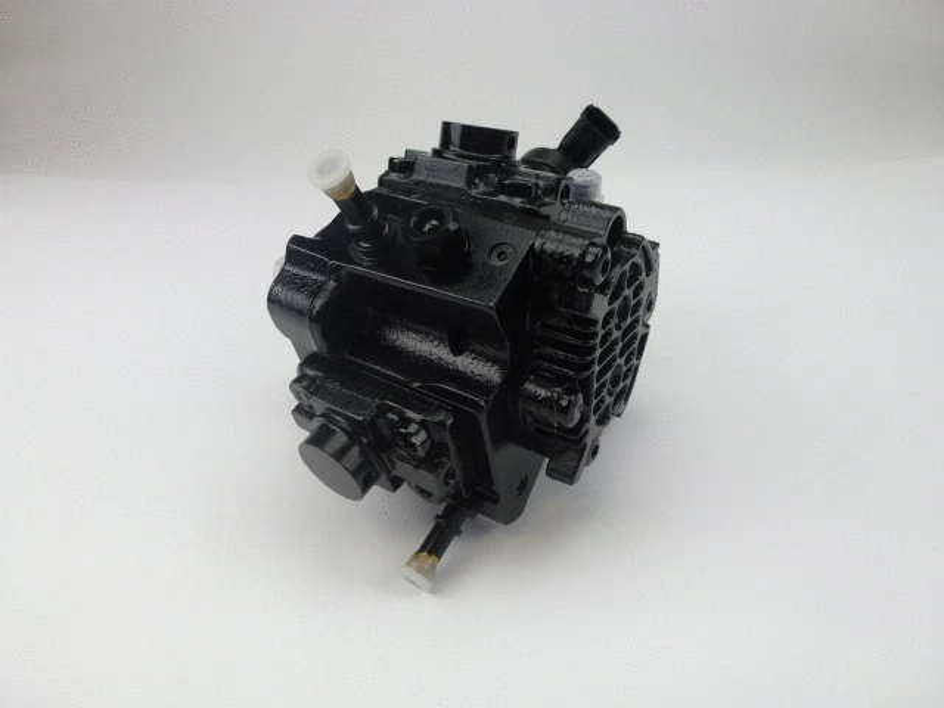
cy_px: 354
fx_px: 654
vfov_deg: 56.8
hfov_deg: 71.6
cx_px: 472
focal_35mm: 24
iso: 100
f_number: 3.3
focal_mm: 4.3
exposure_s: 1/60
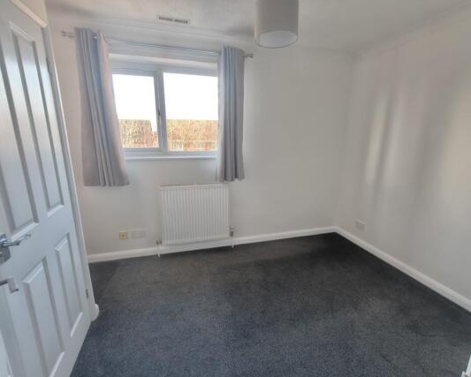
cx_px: 243
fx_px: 223
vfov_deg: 80.4
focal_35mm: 16
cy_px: 192
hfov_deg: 93.1
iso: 1000
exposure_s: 1/60.2
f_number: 2
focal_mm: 2.31
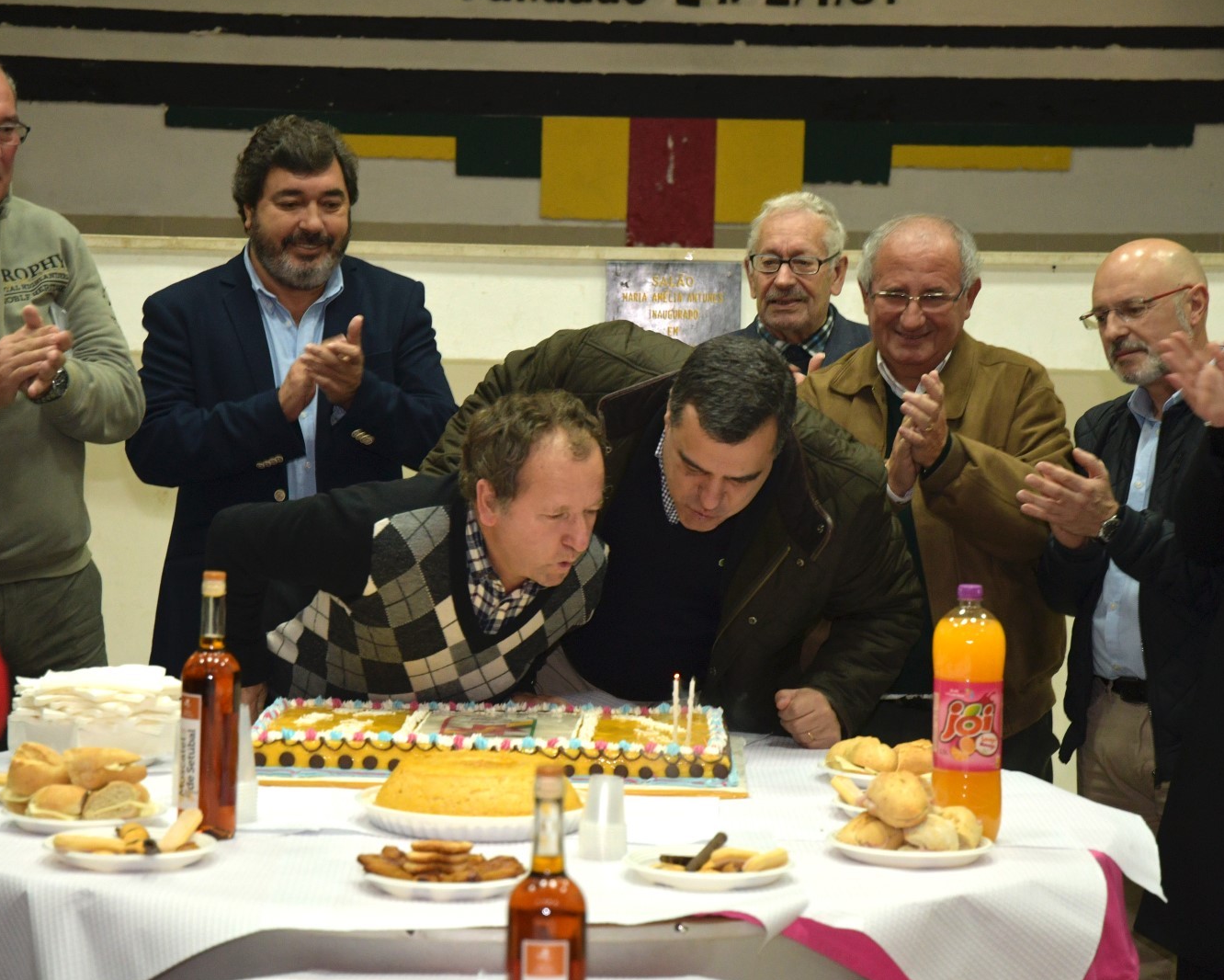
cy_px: 494
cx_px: 561
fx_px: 3225
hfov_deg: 21.5
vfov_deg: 17.3
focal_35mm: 89
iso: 1000
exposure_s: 1/100
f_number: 3.8
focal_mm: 52
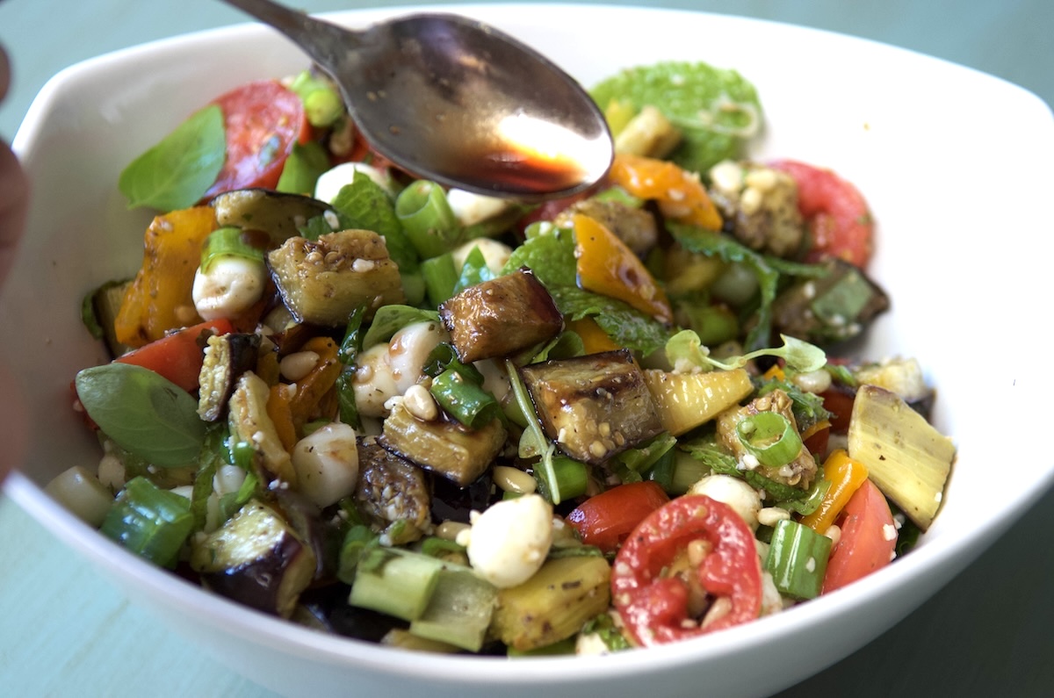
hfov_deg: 24.7
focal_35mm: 82
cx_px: 527
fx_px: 2411
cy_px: 349
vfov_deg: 16.5
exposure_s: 1/80
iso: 800
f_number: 4
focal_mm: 55
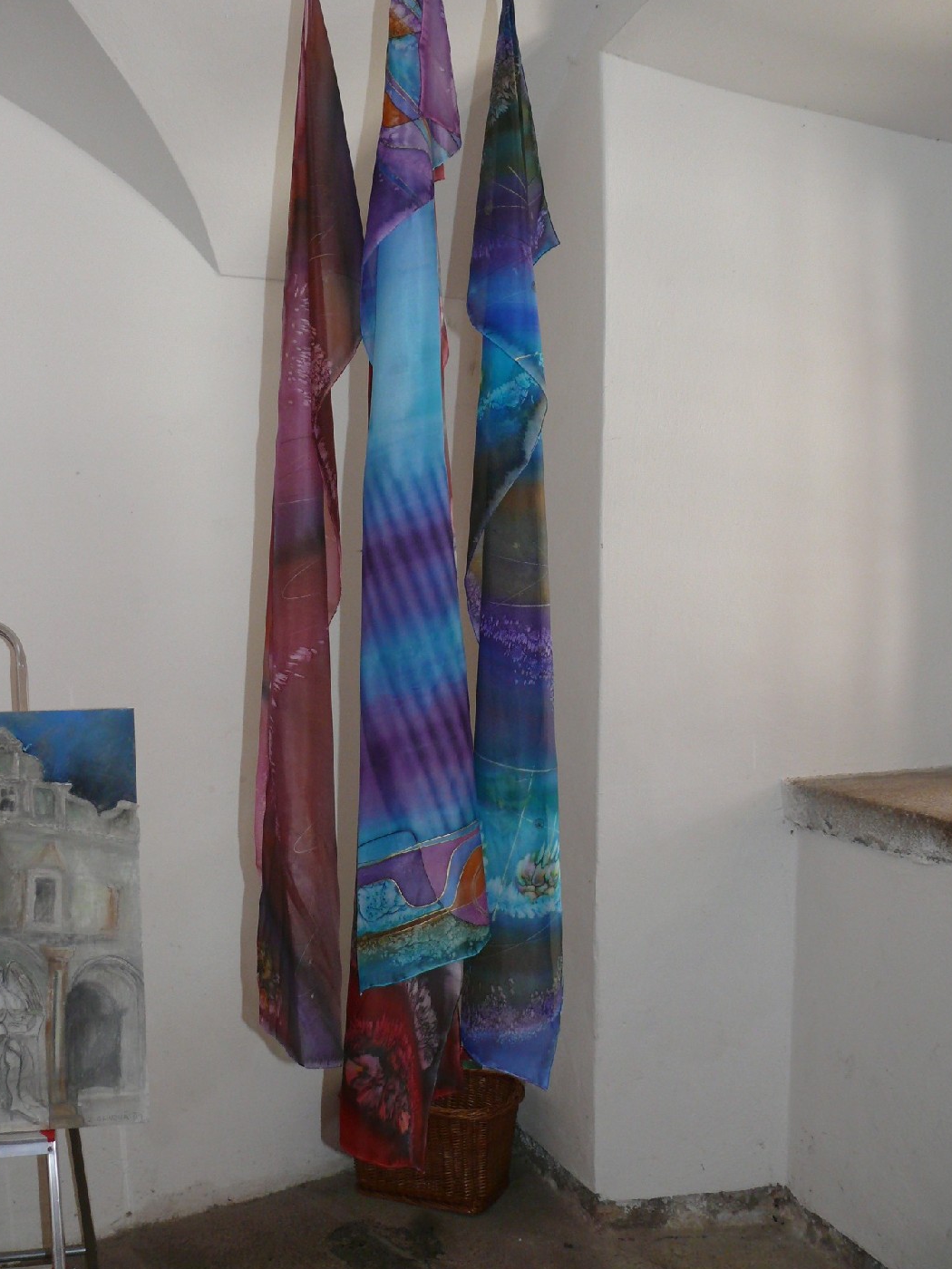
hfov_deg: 36.0
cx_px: 460
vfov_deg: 46.7
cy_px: 578
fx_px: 1467
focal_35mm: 40
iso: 200
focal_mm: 7.4
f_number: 2.8
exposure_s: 1/100
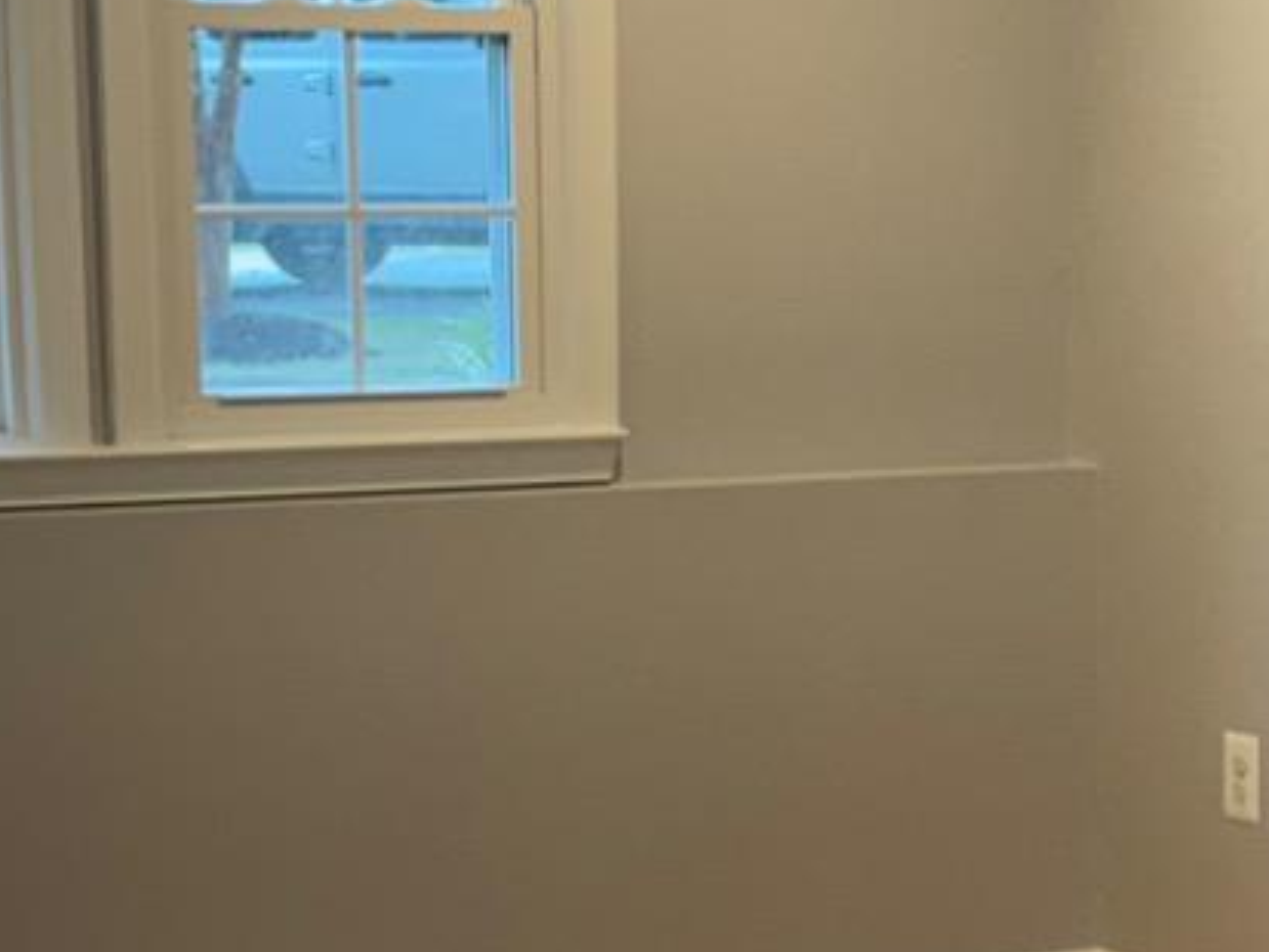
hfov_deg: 16.4
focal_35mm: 119
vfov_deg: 12.4
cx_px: 1072
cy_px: 884
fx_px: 4364
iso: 125
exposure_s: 1/120
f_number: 1.78
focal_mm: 6.76
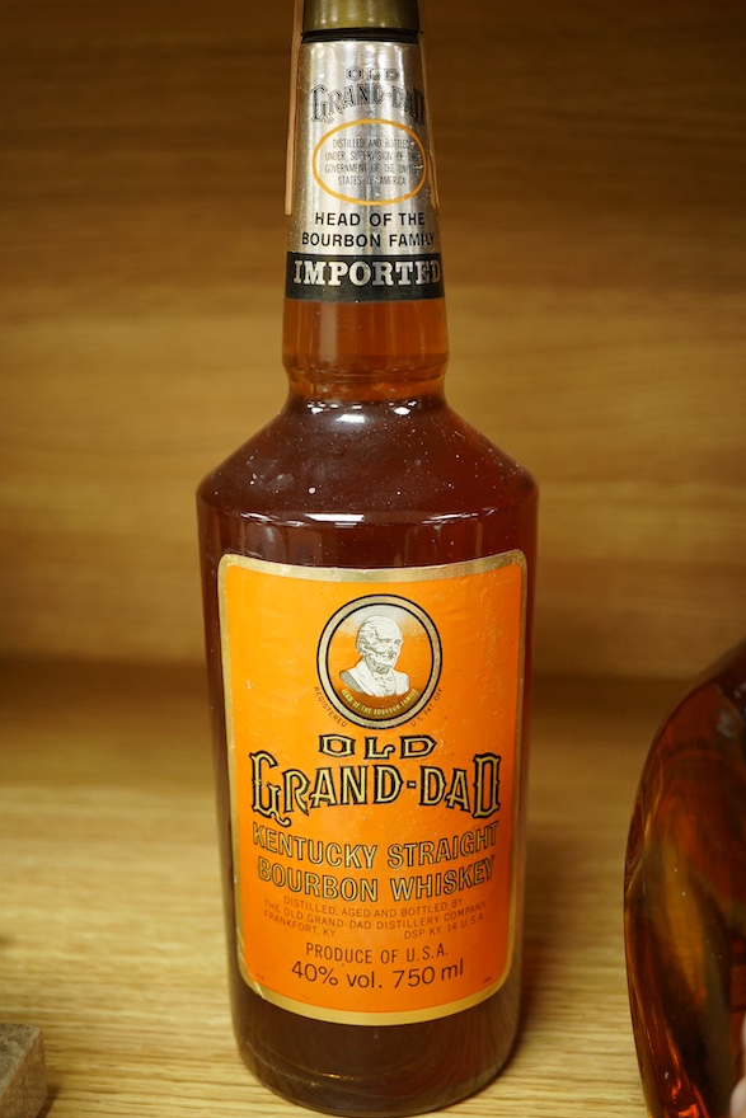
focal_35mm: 46
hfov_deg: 29.3
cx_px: 379
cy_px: 549
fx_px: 1429
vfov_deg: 42.7
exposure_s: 1/125
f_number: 4.5
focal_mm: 30
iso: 1250
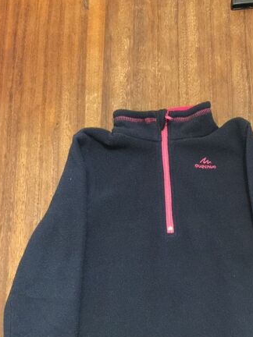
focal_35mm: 43
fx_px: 419
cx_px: 180
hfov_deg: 33.1
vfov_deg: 42.7
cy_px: 247
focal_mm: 4.15
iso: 160
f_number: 2.2
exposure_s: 1/4
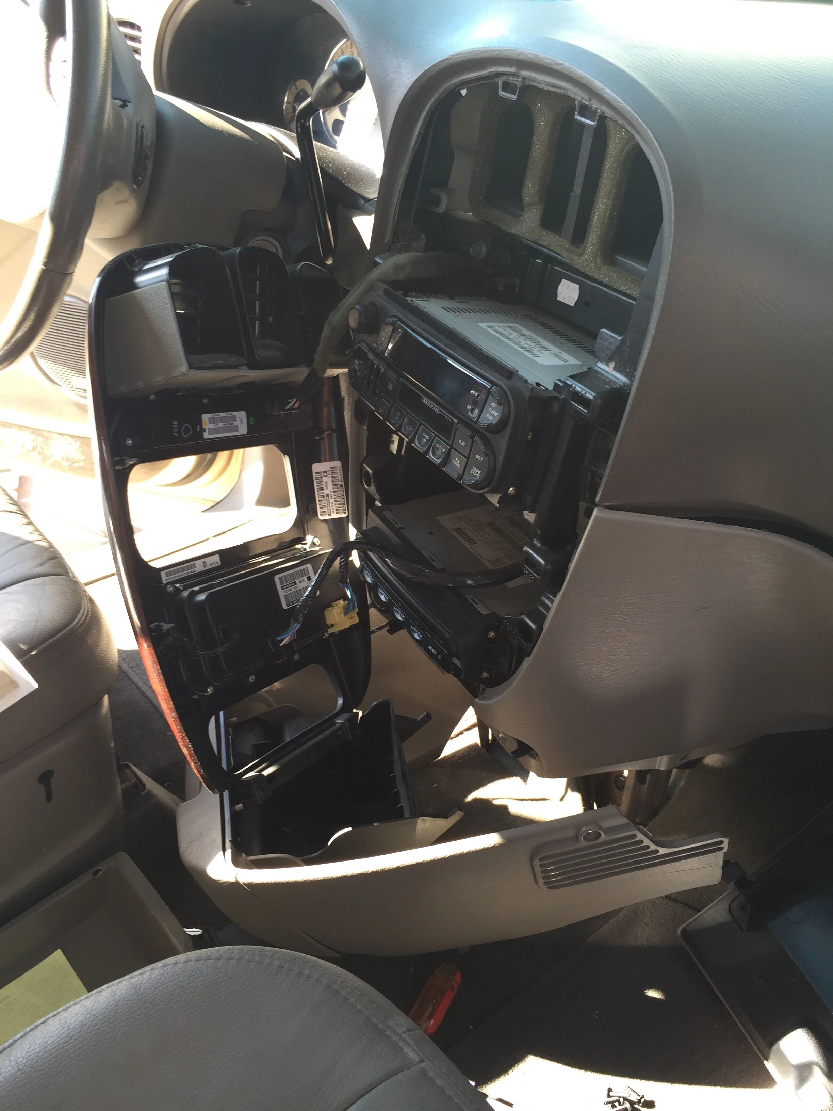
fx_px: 930
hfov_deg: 48.2
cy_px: 556
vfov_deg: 61.7
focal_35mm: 29
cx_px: 416
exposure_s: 1/60
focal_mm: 4.15
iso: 32
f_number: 2.2
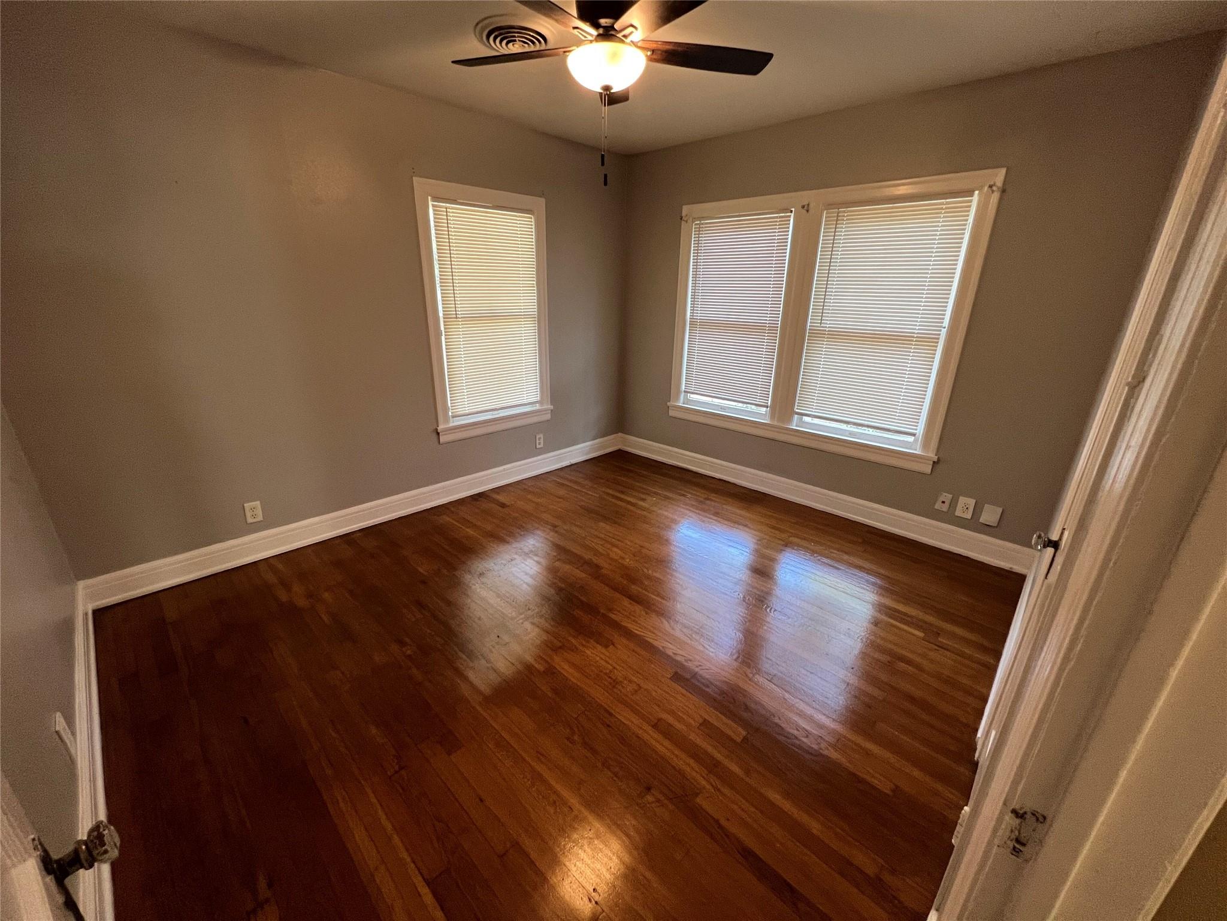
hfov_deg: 106.2
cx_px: 614
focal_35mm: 13
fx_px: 461
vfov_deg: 89.9
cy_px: 460
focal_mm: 1.57
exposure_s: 1/60
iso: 160
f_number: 1.8
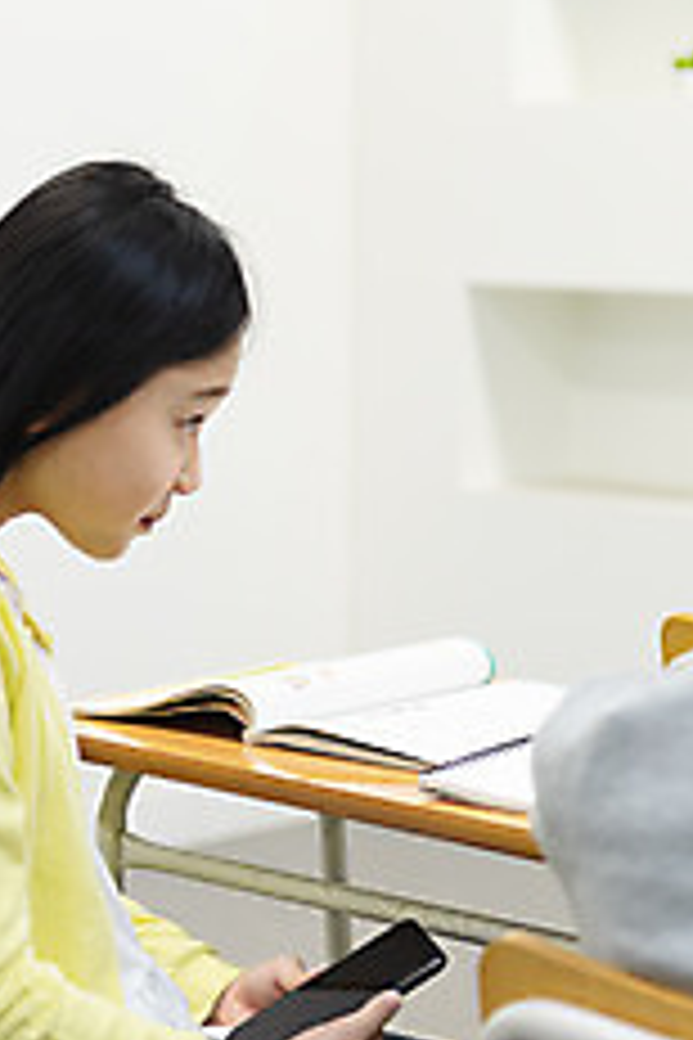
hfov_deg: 13.1
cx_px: 227
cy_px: 504
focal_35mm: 104
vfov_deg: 19.6
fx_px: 3003
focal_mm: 60
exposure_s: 1/160
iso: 640
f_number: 2.8
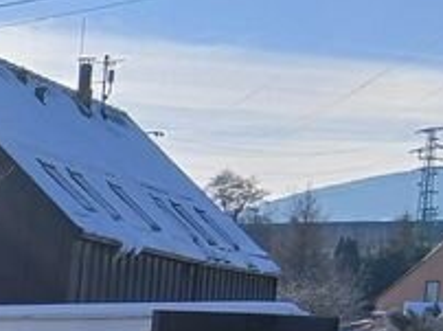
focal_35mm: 132
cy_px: 666
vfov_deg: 10.3
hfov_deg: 12.6
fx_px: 1687
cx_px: -526
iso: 20
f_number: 1.8
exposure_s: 1/611
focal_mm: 3.98
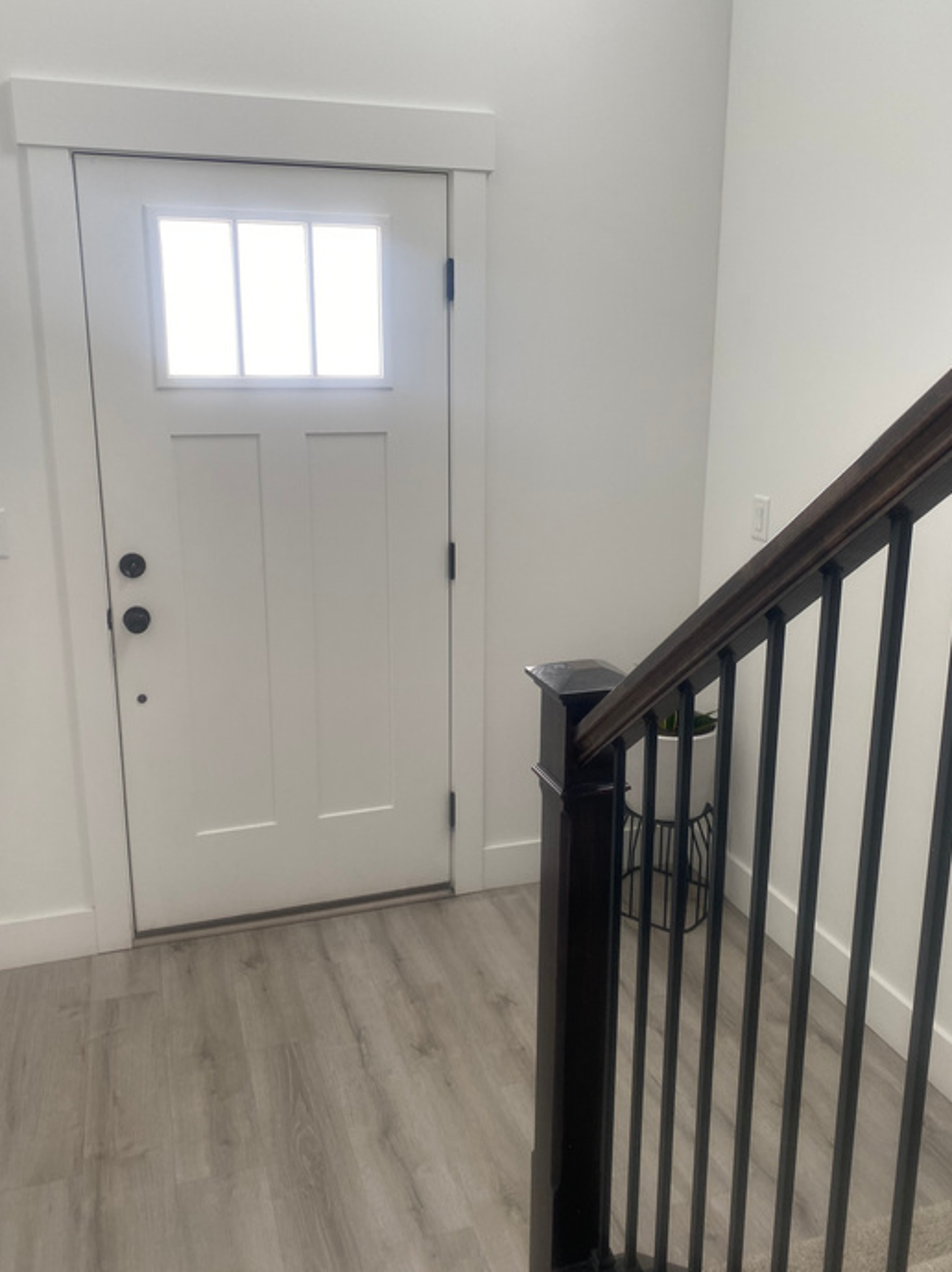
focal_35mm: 29
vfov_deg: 61.6
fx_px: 1064
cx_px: 474
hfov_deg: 48.2
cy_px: 593
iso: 64
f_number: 1.8
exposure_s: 1/120
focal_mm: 4.25
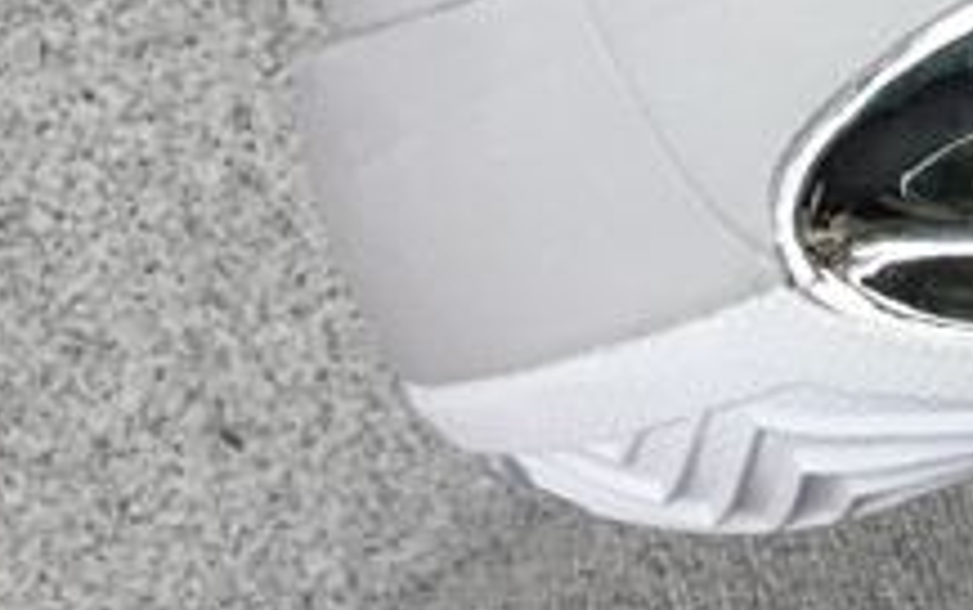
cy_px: -653
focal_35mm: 136
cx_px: 1520
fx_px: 3609
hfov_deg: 14.2
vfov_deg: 9.0
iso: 25
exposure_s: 1/248
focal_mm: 3.3
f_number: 2.4
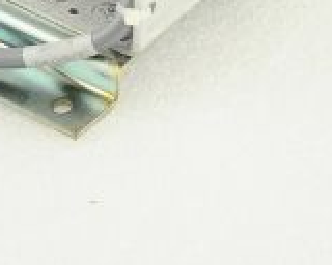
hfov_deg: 8.4
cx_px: -71
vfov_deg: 6.7
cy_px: -125
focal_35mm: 228
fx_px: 2240
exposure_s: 1/100
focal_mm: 65
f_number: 8
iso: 800
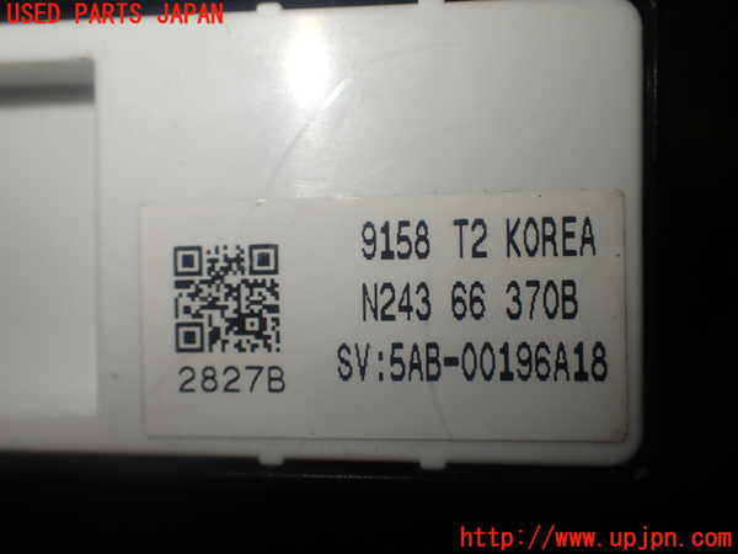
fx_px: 810
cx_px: 369
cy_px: 277
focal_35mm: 38
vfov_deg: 37.7
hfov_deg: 49.0
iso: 100
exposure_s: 1/160
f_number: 3.5
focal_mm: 6.83
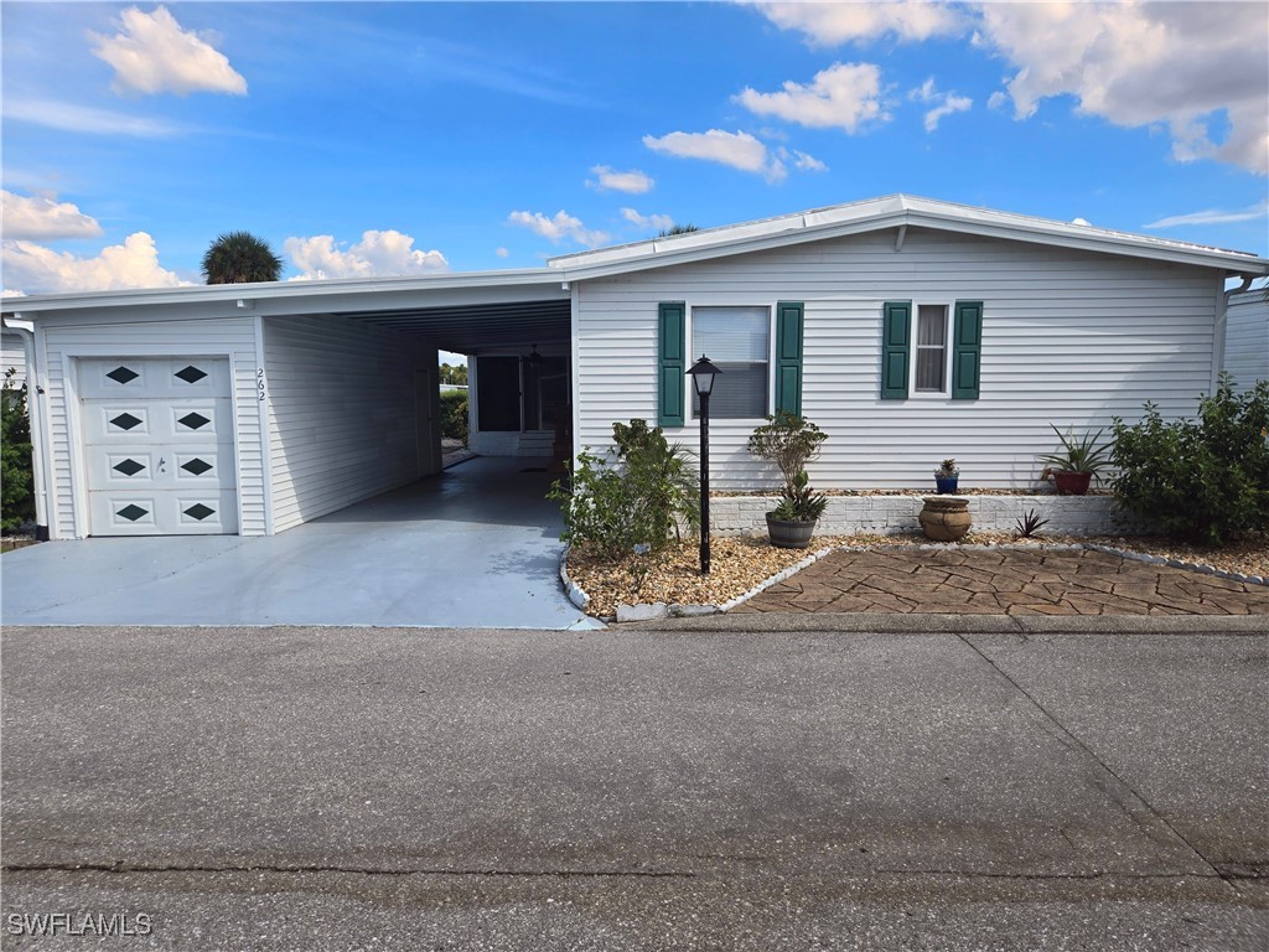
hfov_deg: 73.9
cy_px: 476
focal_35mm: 23
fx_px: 843
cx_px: 634
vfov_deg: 58.9
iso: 25
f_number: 1.8
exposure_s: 1/1775
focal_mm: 5.4
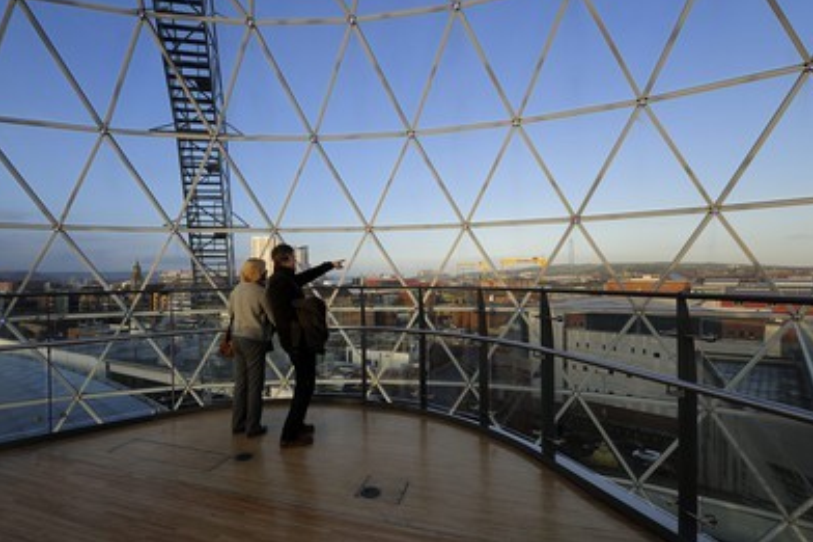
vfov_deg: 77.2
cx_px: 431
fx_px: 339
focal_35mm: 15
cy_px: 253
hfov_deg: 100.3
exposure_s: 1/160
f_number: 5.6
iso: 200
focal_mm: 14
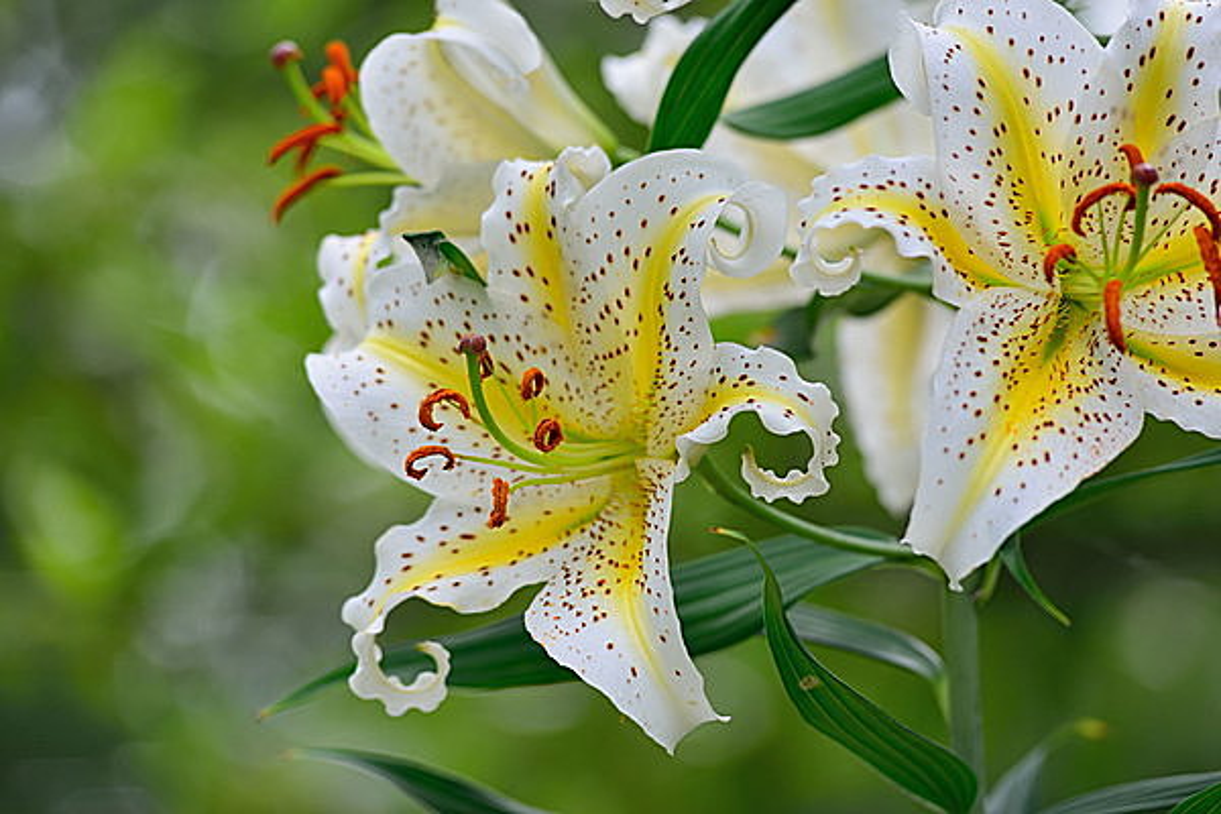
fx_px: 6783
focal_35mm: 200
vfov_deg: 6.9
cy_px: 407
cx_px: 610
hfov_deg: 10.3
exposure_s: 1/160
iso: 100
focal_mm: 200
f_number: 5.6
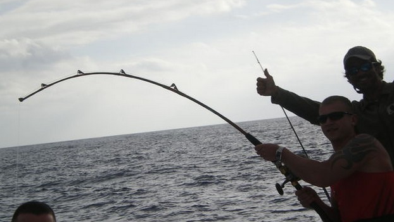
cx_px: 199
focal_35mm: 96
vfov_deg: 12.6
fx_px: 1003
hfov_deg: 22.2
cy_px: 122
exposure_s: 1/320
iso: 50
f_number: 7.5
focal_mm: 15.3
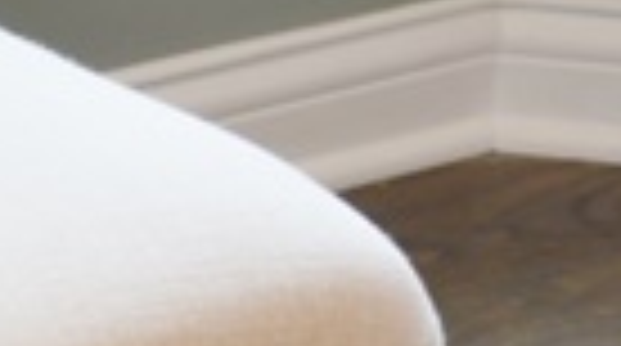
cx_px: -248
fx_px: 3829
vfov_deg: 5.0
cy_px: 858
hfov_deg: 9.1
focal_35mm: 233
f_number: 5
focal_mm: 34
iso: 400
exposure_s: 1/80
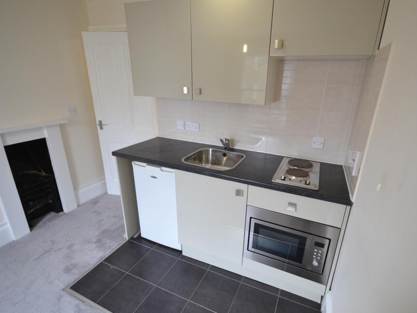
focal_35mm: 17
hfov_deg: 90.7
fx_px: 205
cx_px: 232
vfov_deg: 74.7
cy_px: 152
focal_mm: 10
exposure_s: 1/60
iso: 400
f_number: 4
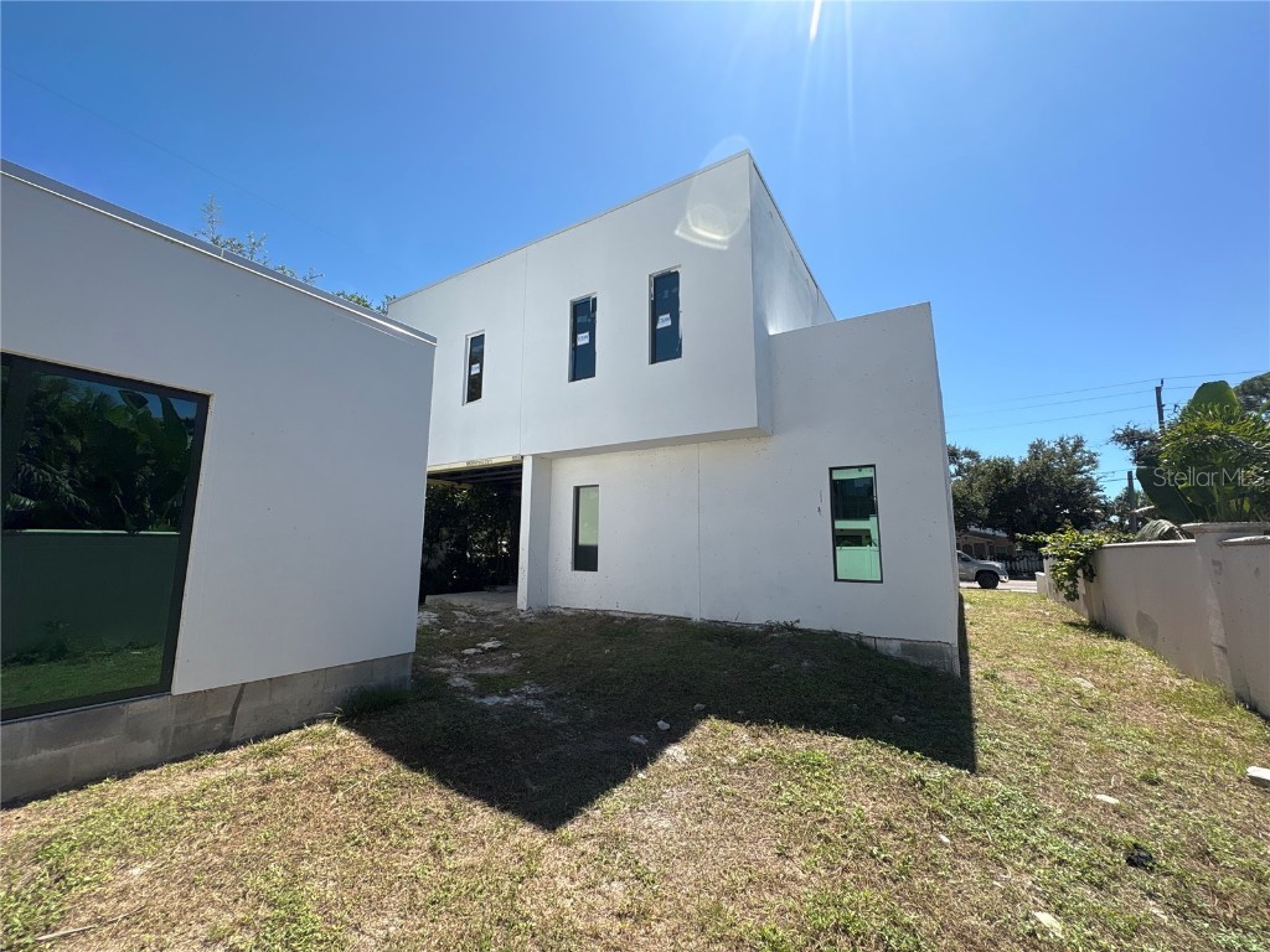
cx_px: 635
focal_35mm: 14
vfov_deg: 85.7
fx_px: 514
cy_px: 476
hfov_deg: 102.1
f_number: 2.2
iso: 50
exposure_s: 1/1323
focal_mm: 2.22
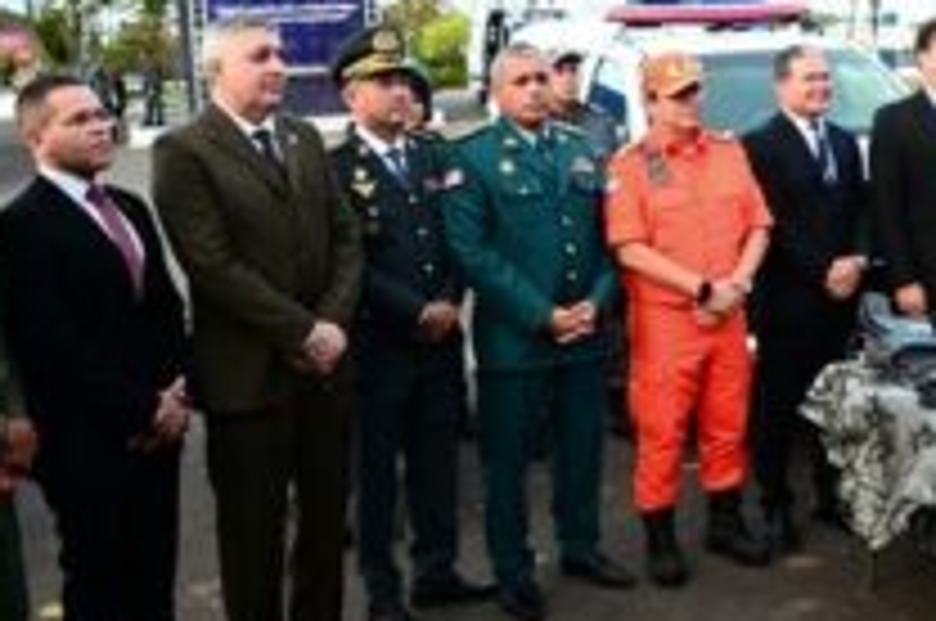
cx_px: 806
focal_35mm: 52
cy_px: 308
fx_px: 1350
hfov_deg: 36.3
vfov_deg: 25.9
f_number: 6.3
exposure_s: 1/200
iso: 1000
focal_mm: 18
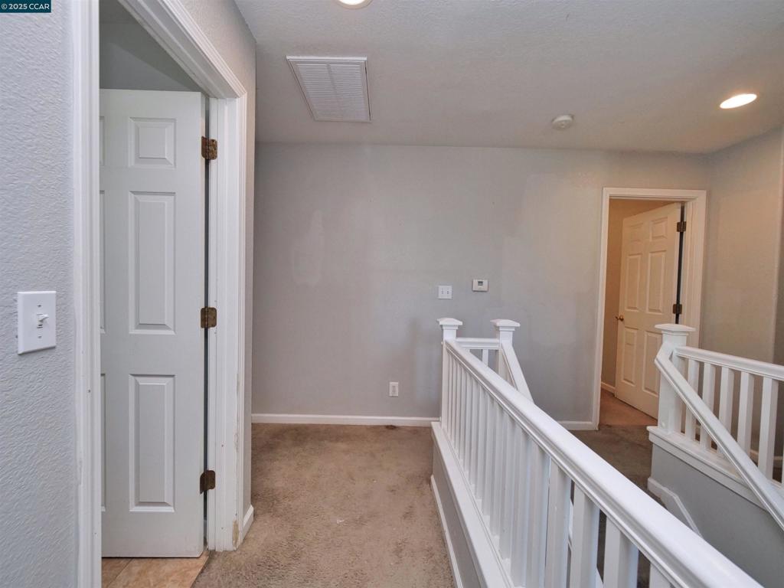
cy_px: 294
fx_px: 317
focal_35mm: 14
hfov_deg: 102.1
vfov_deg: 85.7
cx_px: 392
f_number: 4
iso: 800
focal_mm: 7
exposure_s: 1/160
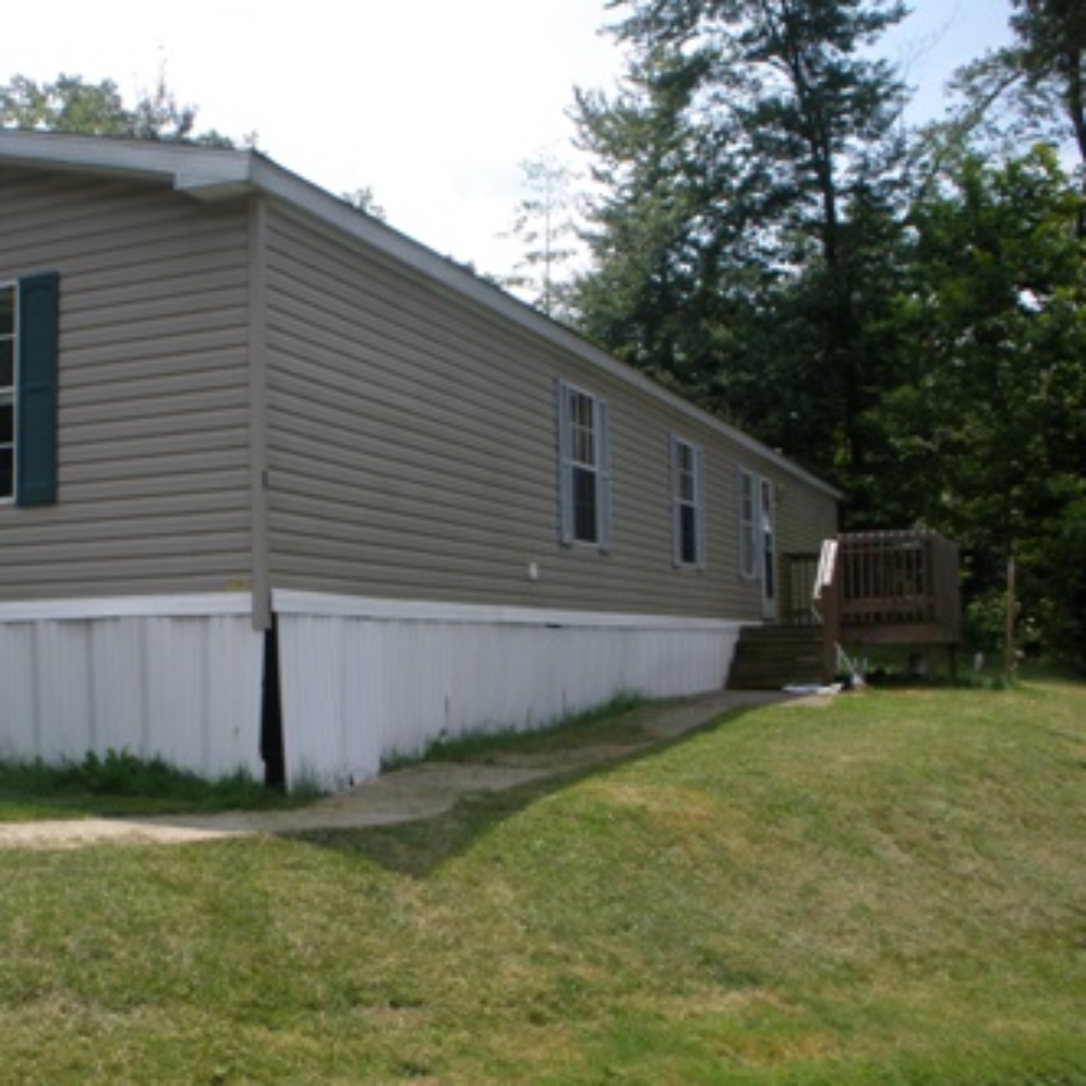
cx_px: 357
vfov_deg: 39.2
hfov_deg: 38.7
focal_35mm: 43
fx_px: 1526
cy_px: 543
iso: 80
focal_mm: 6.3
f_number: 5.6
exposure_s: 1/320
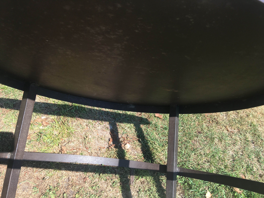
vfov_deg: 48.2
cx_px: 132
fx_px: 221
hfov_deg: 61.7
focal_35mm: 29
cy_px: 99
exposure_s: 1/527
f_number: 2.2
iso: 25
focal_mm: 4.15
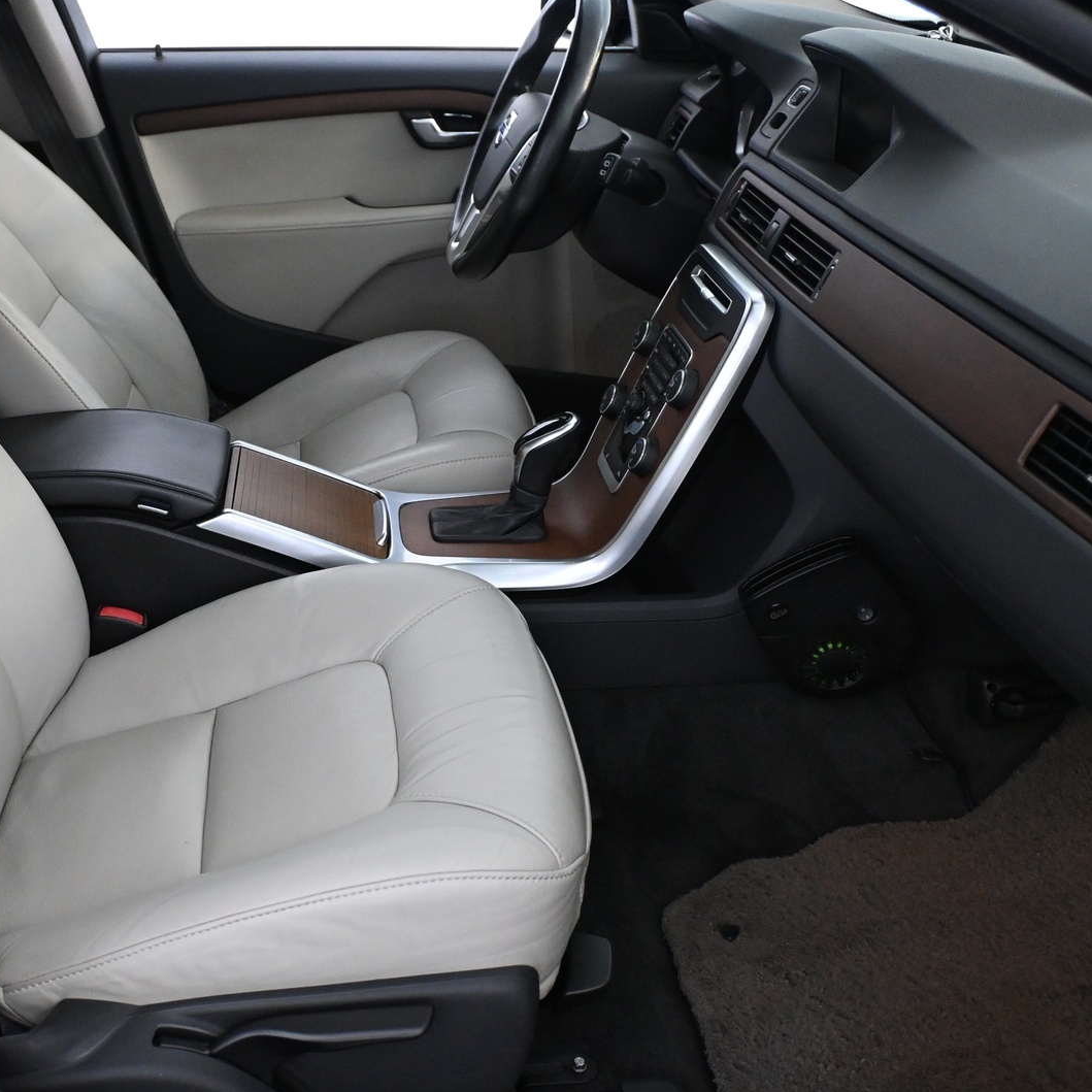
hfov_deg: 41.2
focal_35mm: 40
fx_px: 1427
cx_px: 345
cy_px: 555
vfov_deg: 41.9
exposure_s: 1/80
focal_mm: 20.5
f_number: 3.8
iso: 3200
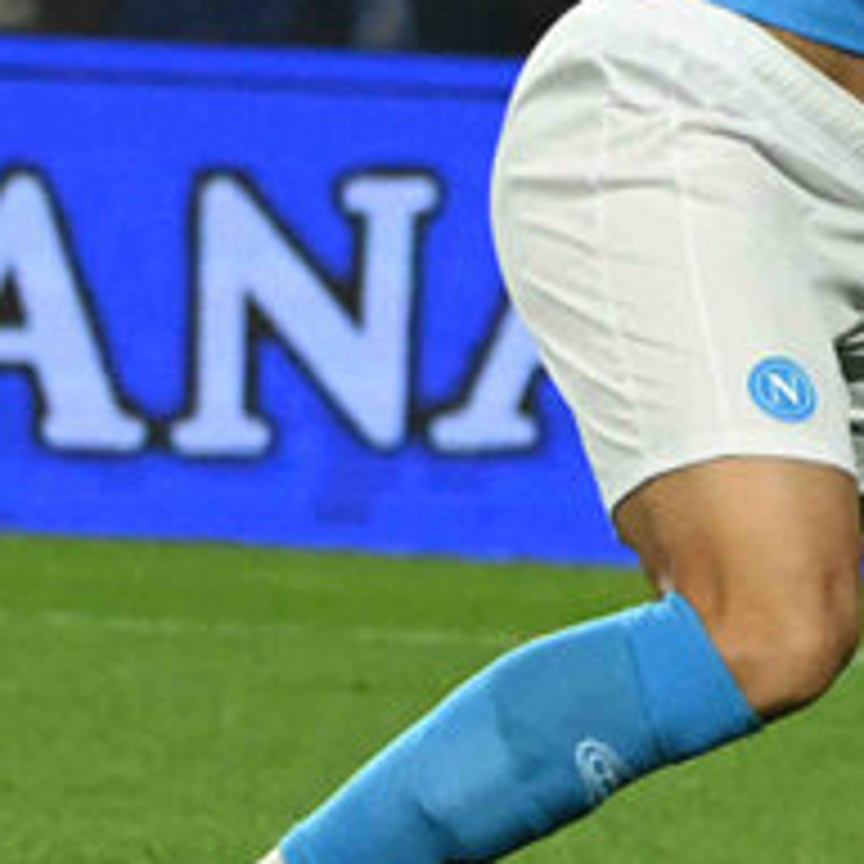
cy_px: 36
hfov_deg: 2.1
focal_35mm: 815
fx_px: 23014
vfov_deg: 2.2
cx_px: 2187
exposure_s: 1/800
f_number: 6.3
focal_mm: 180
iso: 5000
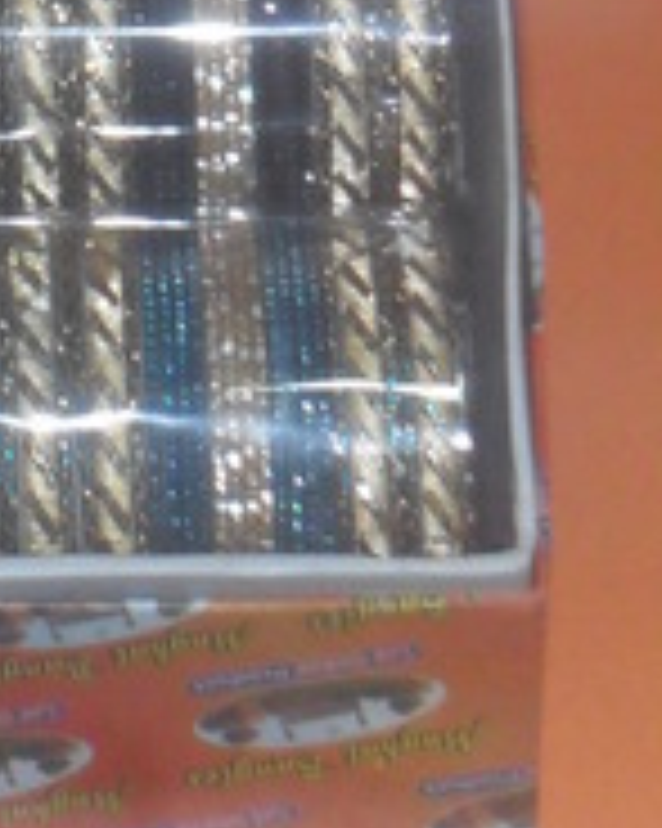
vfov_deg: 6.2
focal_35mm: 305
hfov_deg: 5.0
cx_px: -410
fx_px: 7476
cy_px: -587
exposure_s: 1/60
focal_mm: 15.4
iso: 400
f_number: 4.3
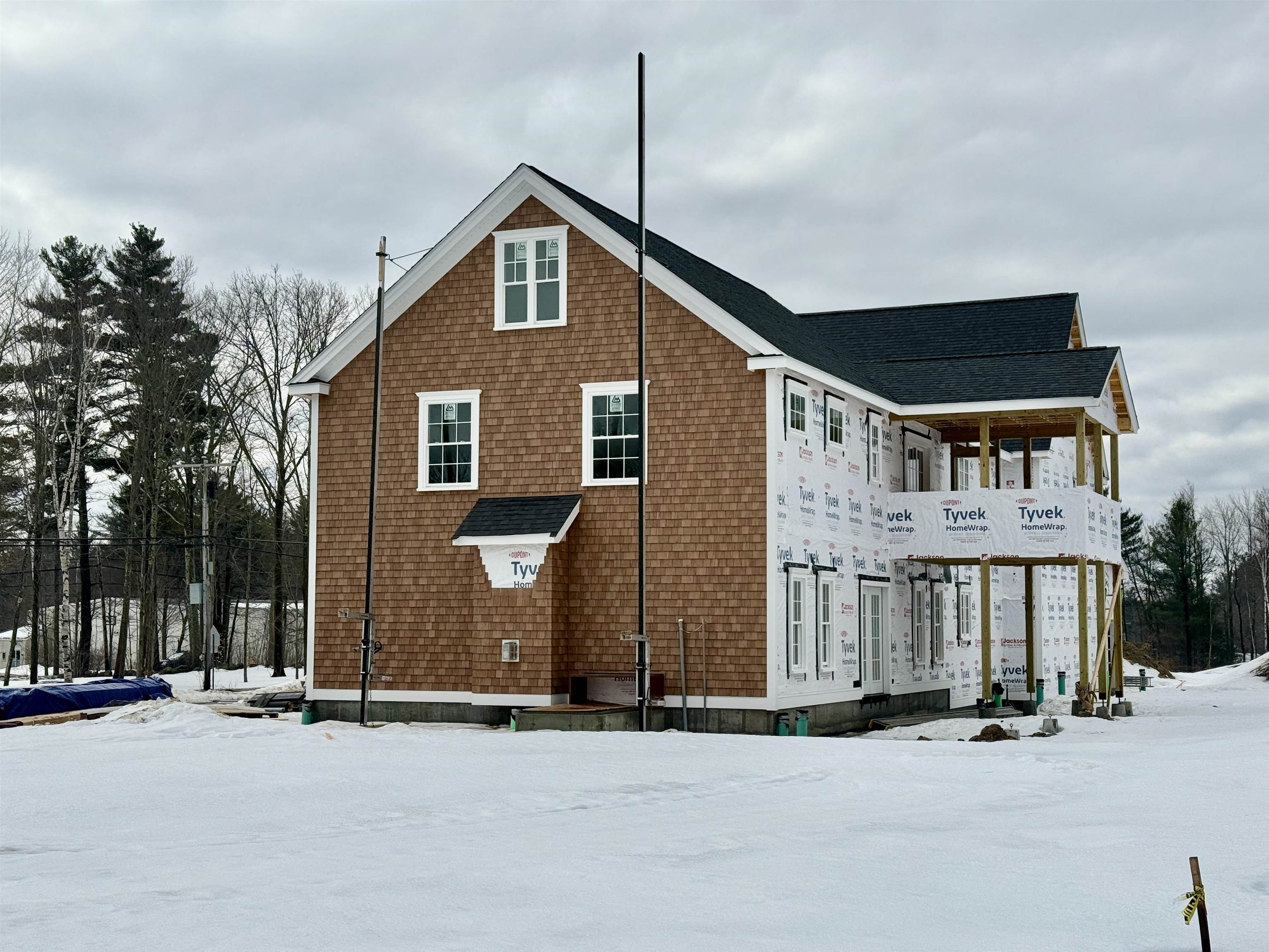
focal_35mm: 48
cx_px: 634
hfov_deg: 39.7
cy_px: 476
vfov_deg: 30.3
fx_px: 1760
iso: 80
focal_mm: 6.76
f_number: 1.78
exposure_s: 1/11364
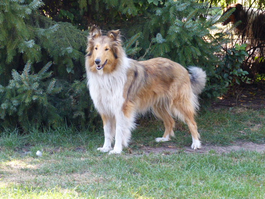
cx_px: 132
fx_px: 1217
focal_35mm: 159
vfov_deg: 9.3
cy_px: 100
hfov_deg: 12.4
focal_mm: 26.1
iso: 250
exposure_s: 1/320
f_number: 2.8
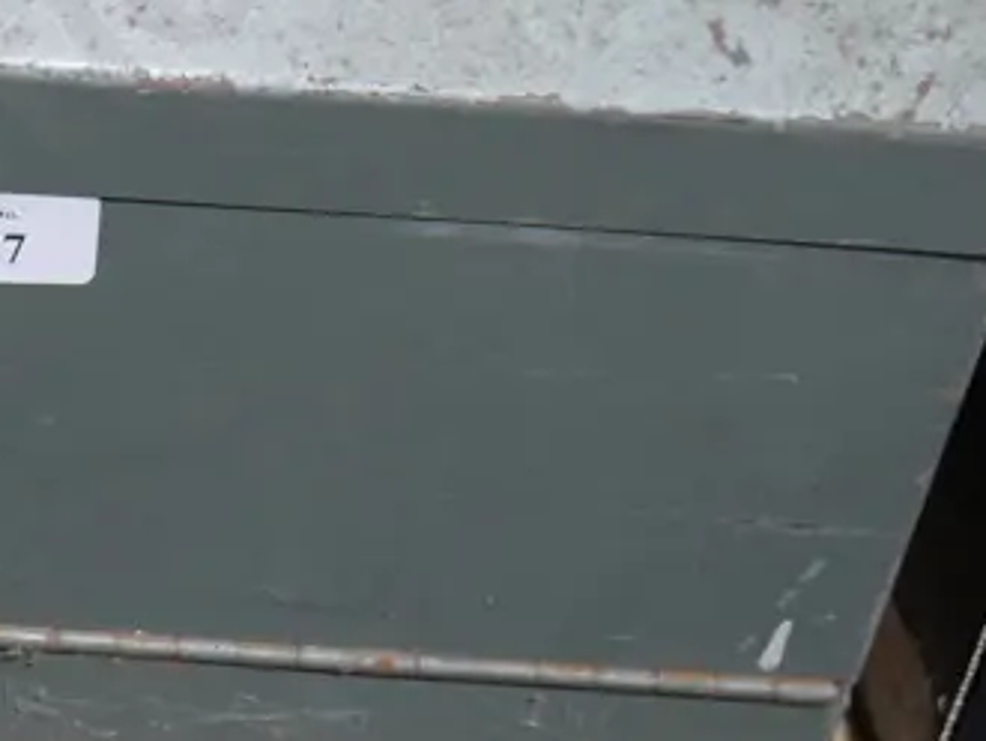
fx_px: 2651
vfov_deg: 15.9
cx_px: -167
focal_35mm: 93
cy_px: 241
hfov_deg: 19.9
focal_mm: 15
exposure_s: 1/60
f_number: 3.6
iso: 500
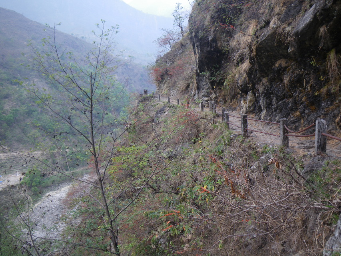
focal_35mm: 28
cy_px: 128
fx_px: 276
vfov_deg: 49.8
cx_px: 170
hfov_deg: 63.4
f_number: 3.5
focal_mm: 5
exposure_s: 1/100
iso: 50
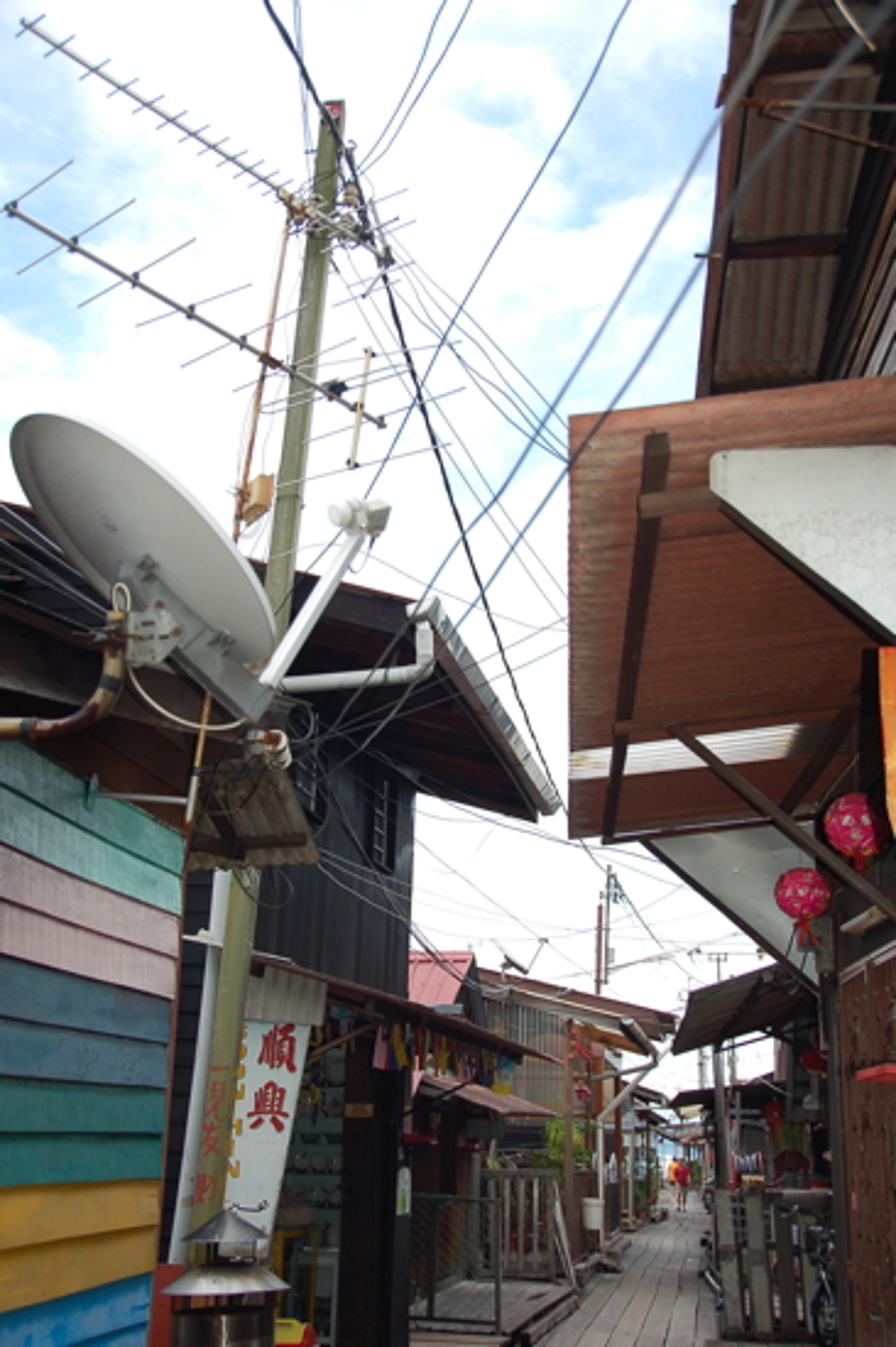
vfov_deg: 46.4
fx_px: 1570
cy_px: 674
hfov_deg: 31.9
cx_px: 448
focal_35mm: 42
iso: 200
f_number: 4
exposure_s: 1/500
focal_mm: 28
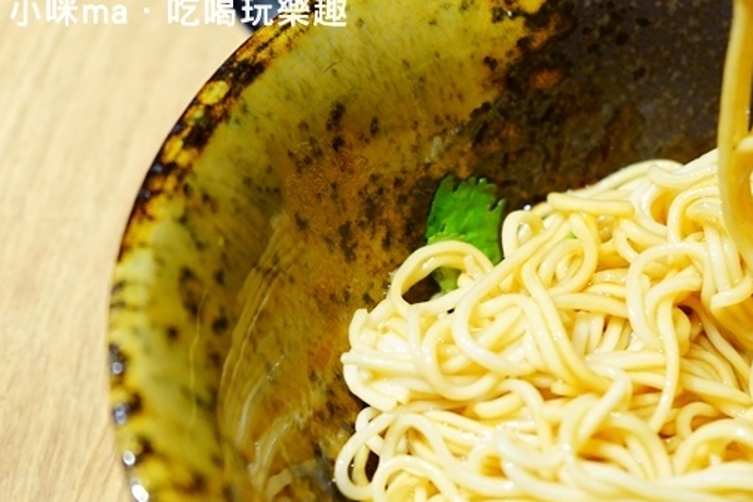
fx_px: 1485
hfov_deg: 28.1
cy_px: 350
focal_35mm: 71
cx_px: 558
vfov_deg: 19.1
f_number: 4.5
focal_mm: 45
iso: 640
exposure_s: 1/60
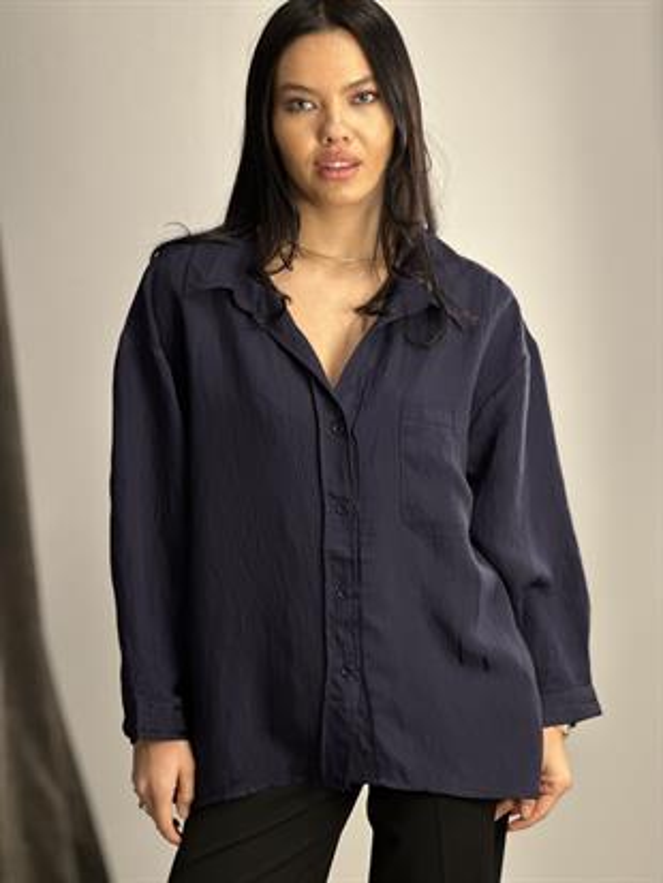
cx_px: 332
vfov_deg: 25.3
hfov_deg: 19.1
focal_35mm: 77
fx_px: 1965
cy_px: 442
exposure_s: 1/25
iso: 320
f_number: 2.8
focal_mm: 9
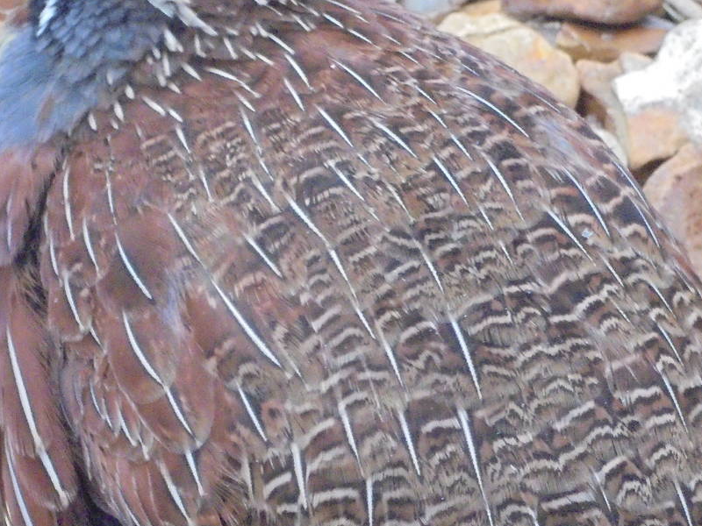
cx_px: 224
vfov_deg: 4.8
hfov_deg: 6.3
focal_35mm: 312
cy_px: 188
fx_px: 6327
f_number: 6.5
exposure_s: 1/100
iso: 800
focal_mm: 27.6
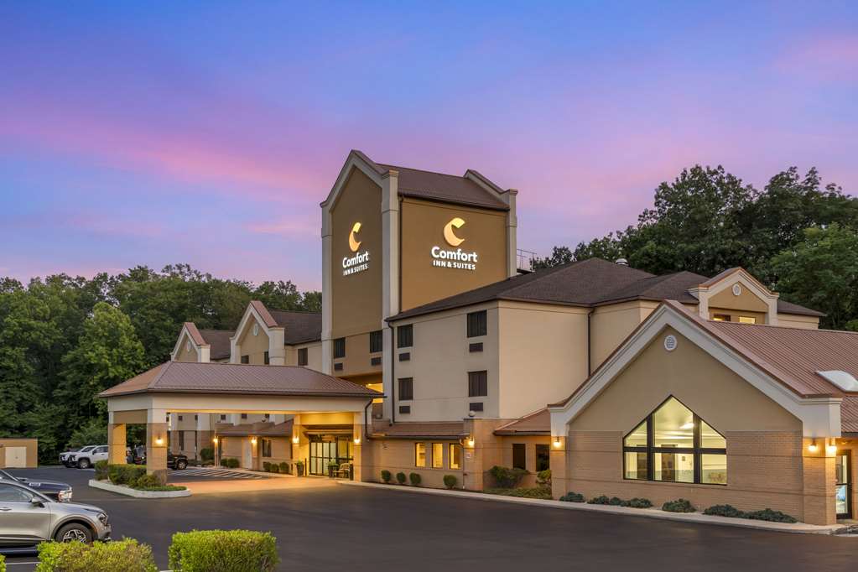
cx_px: 429
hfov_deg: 57.2
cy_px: 286
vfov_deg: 40.0
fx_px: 786
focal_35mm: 33
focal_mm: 33
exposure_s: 3.2
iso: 200
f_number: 8
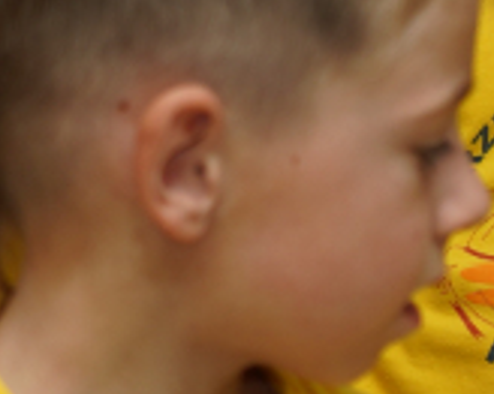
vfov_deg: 4.5
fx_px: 4997
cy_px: 540
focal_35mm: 342
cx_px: 1524
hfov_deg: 5.3
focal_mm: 46
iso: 100
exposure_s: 1/100
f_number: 4
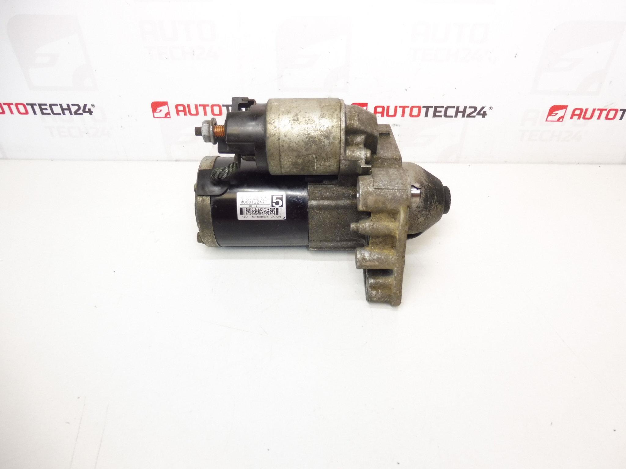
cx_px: 313
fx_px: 434
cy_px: 234
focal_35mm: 24
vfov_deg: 56.8
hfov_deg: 71.6
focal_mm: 4.3
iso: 200
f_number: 3.5
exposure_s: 1/80
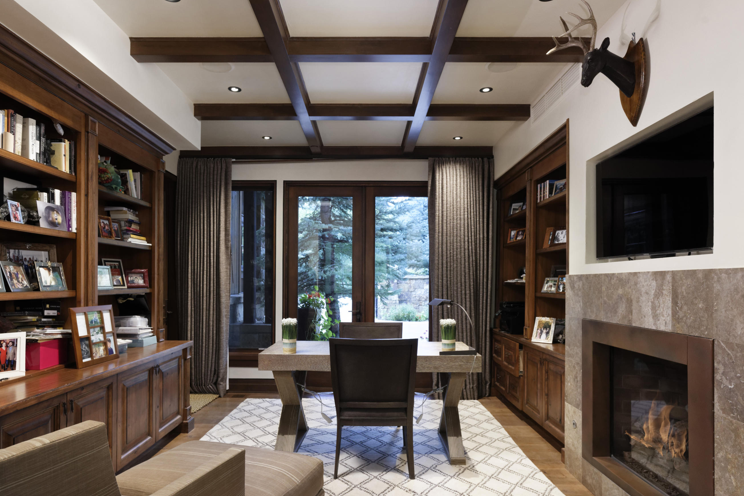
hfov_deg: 76.1
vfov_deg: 54.9
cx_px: 359
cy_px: 284
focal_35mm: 23
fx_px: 475
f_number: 7.1
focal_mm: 20
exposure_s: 1/25
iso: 2000
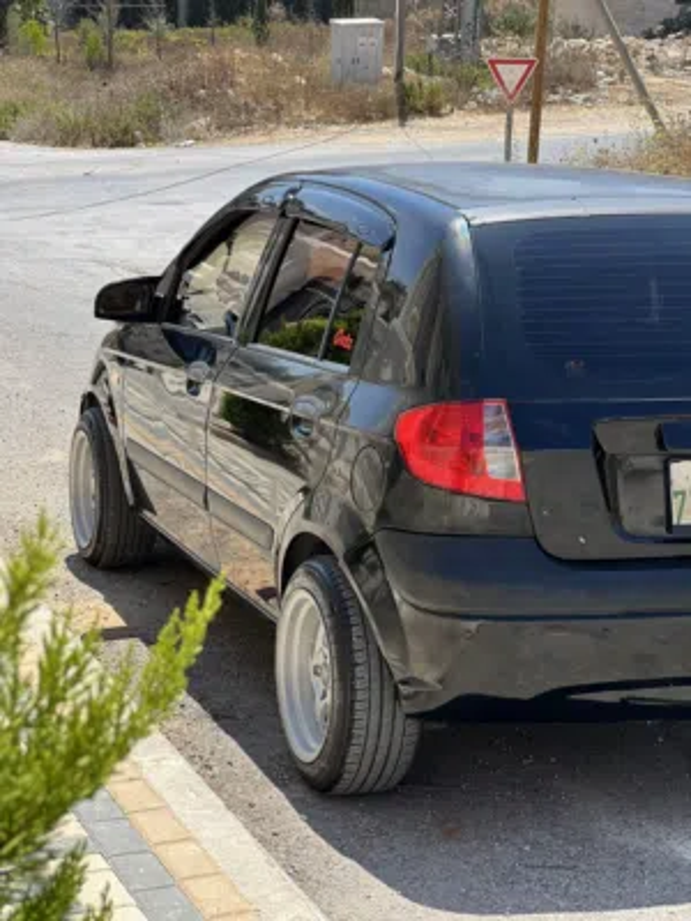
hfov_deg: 19.1
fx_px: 2049
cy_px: 460
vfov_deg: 25.3
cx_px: 346
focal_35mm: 77
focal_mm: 9
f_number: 2.8
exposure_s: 1/356
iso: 32
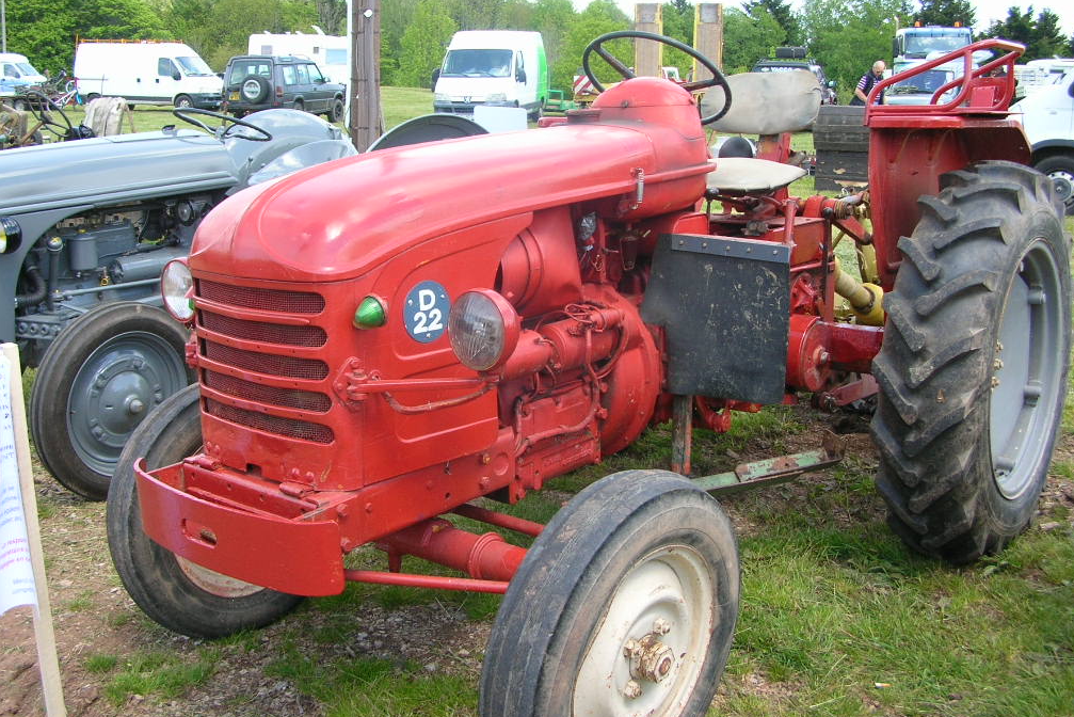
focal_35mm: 37
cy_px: 321
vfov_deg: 35.9
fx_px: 1104
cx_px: 543
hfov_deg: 51.9
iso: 50
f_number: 2.8
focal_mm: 5.8
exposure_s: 1/186
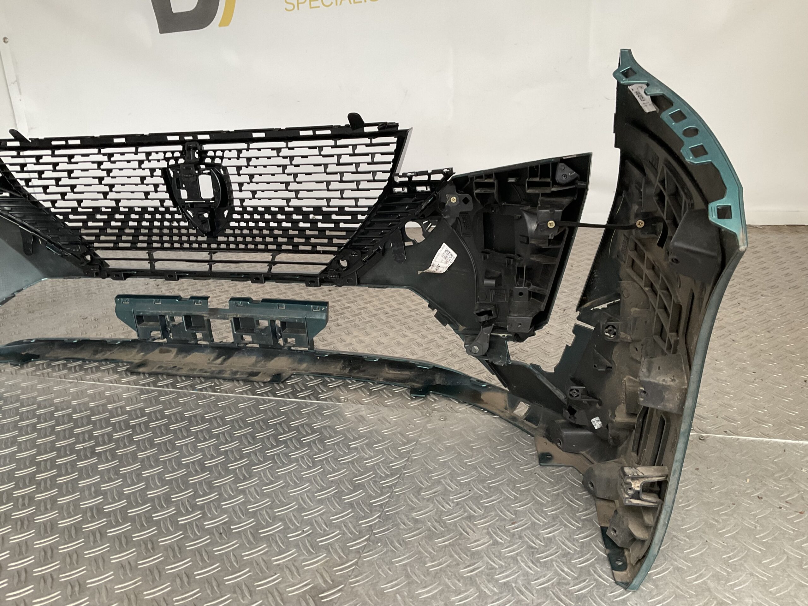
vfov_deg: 48.2
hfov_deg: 61.7
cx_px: 404
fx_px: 677
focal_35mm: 29
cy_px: 303
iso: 64
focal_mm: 3
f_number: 1.8
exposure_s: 1/50
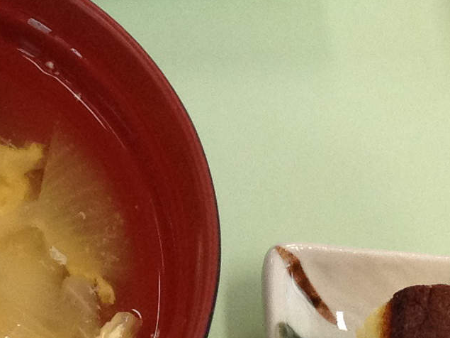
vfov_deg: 8.2
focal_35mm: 180
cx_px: -72
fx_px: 2340
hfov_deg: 10.8
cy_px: 93
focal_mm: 4.28
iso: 125
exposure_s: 1/120
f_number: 2.4
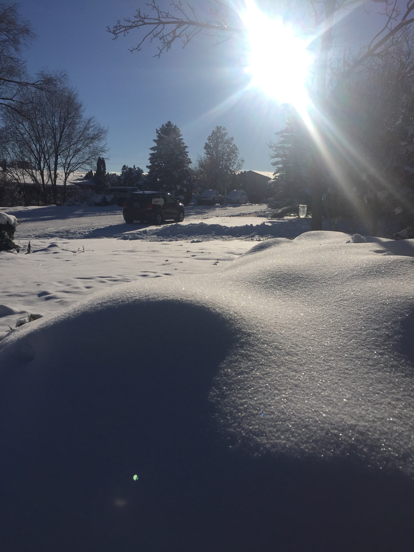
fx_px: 462
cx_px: 207
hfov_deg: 48.2
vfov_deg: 61.7
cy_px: 276
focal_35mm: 29
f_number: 2.2
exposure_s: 1/13333
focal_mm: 4.15
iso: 32
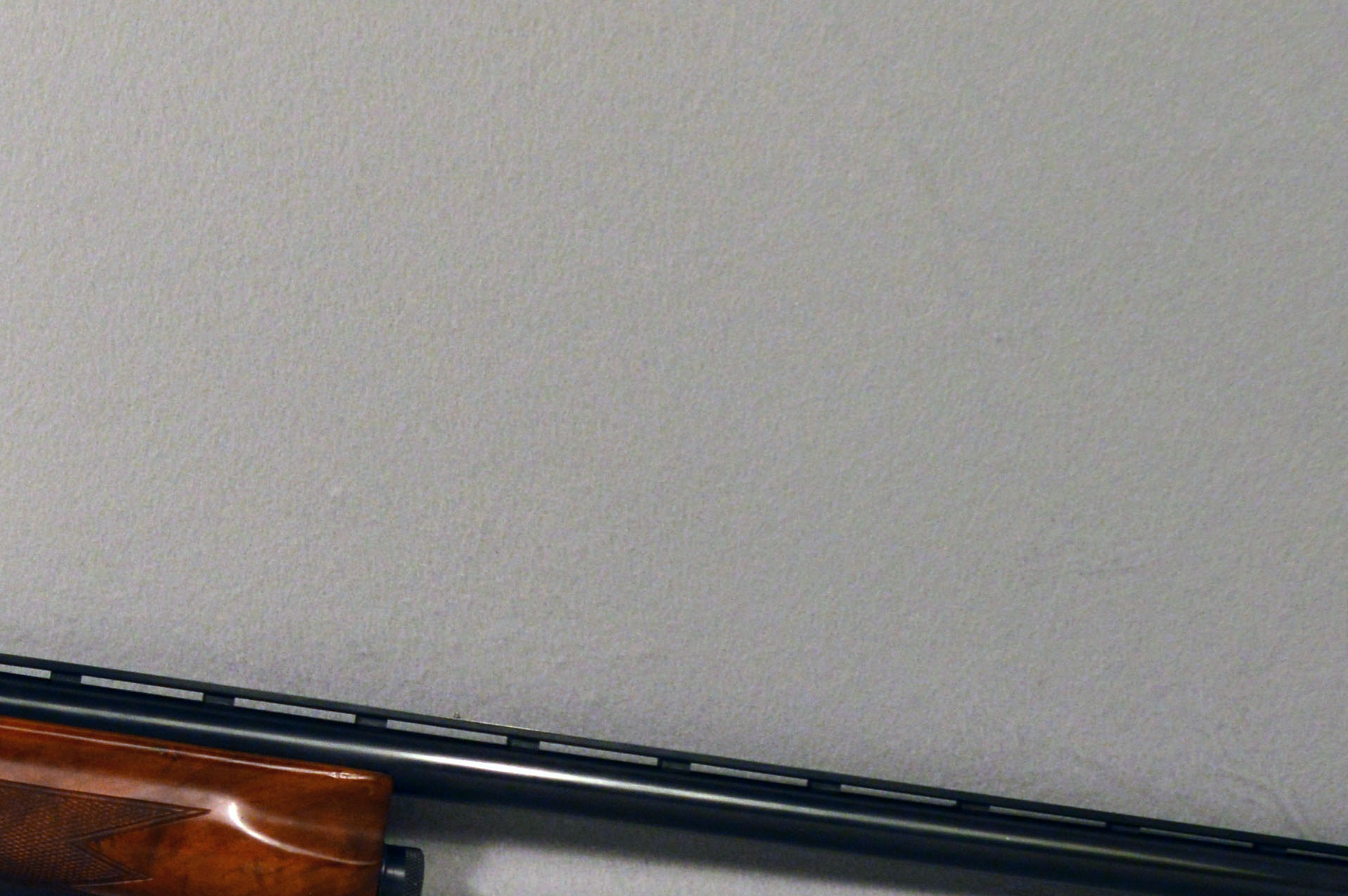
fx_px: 4227
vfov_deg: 12.0
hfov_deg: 17.3
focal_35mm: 113
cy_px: 722
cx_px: -287
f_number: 5.6
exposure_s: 1/125
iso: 400
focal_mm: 24
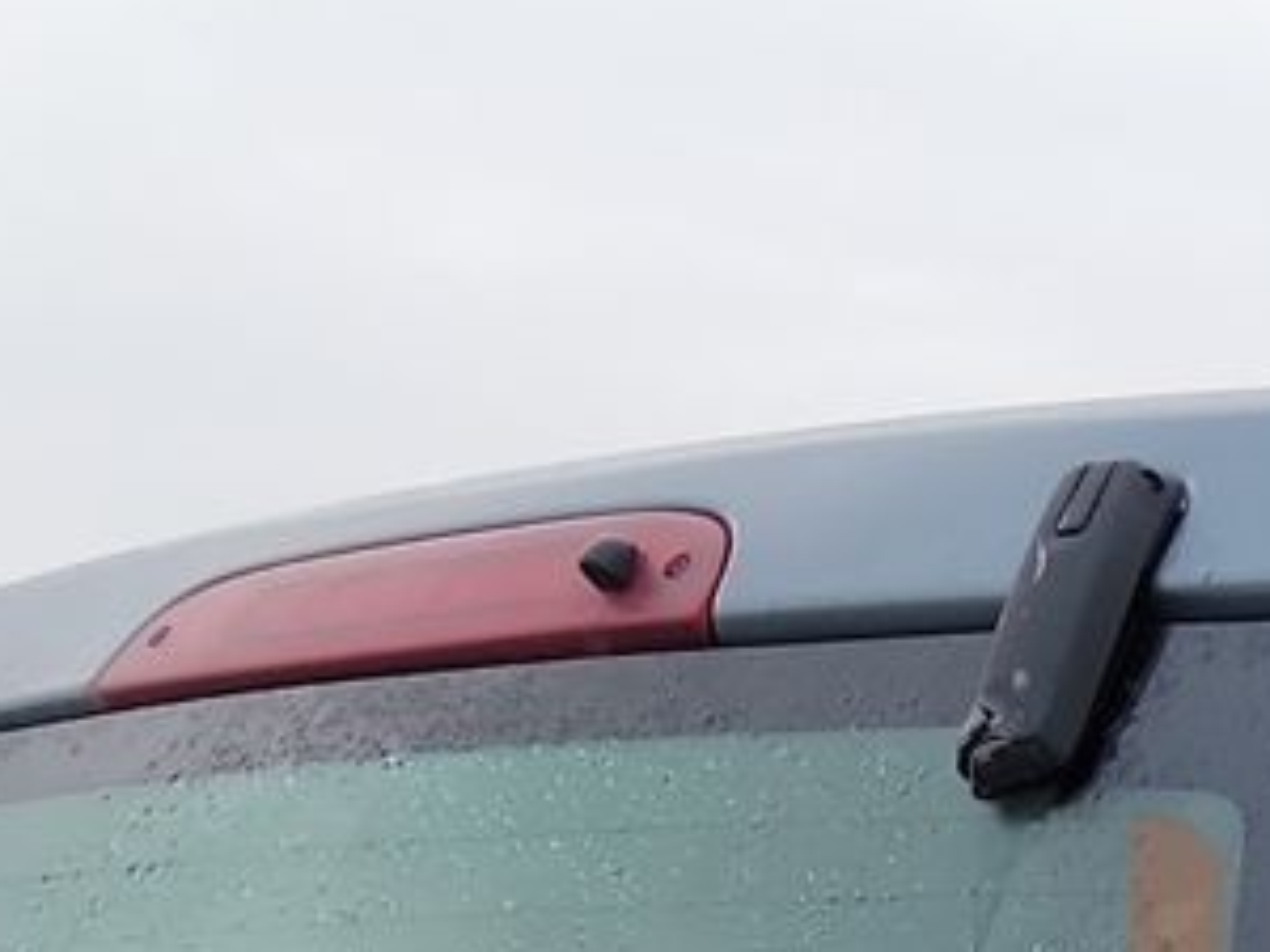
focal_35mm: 128
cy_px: 2424
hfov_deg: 14.4
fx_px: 4696
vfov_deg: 9.9
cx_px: 1871
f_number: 1.8
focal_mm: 6.7
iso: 50
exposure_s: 1/59
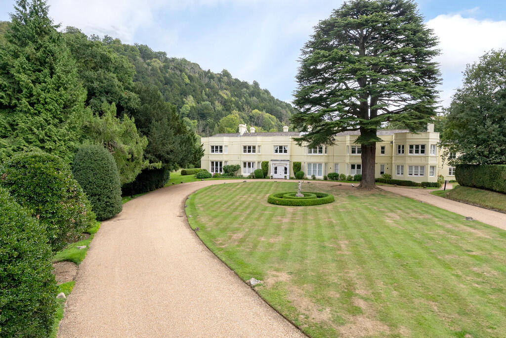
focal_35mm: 16
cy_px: 169
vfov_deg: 72.1
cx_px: 253
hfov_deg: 94.9
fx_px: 232
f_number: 7.1
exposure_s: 1/1250
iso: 800
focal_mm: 16.5
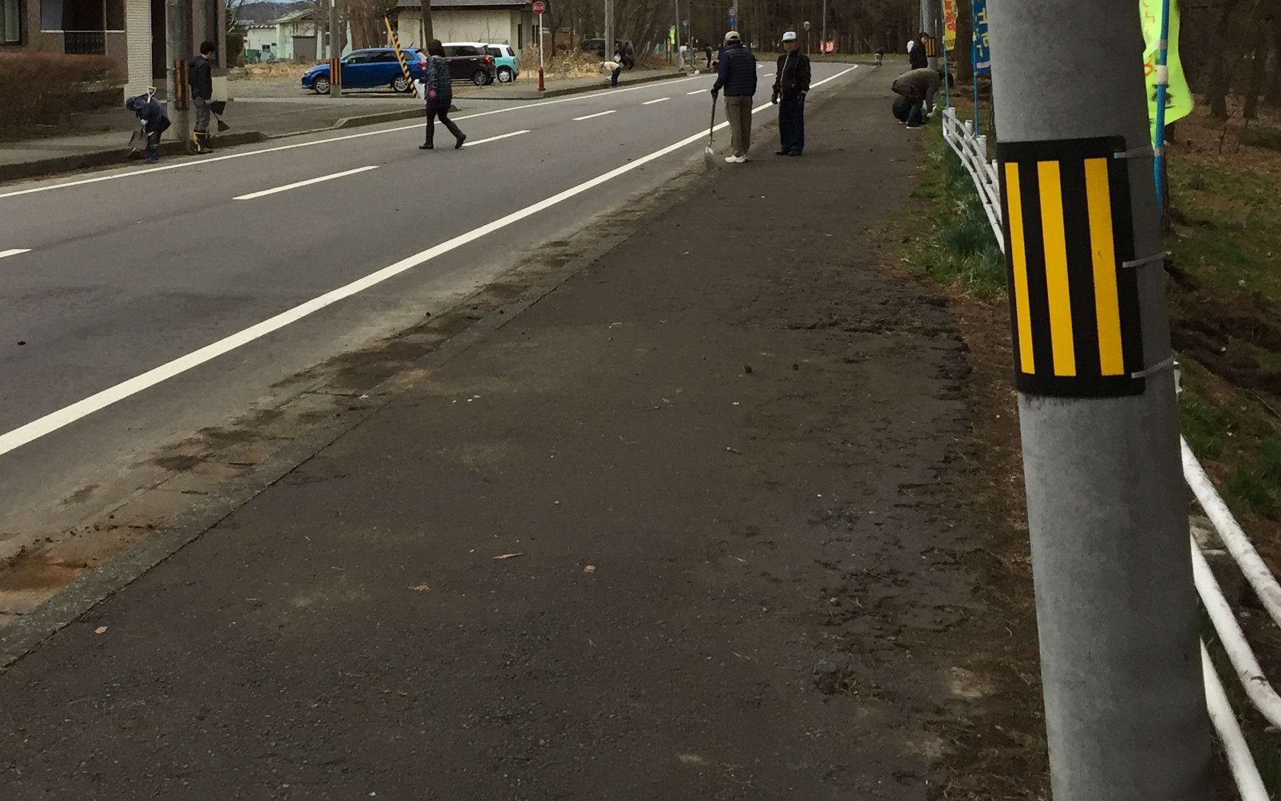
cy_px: 142
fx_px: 1815
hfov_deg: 38.3
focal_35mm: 52
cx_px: 405
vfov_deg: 24.4
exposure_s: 1/40
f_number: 2.2
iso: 32
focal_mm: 4.15
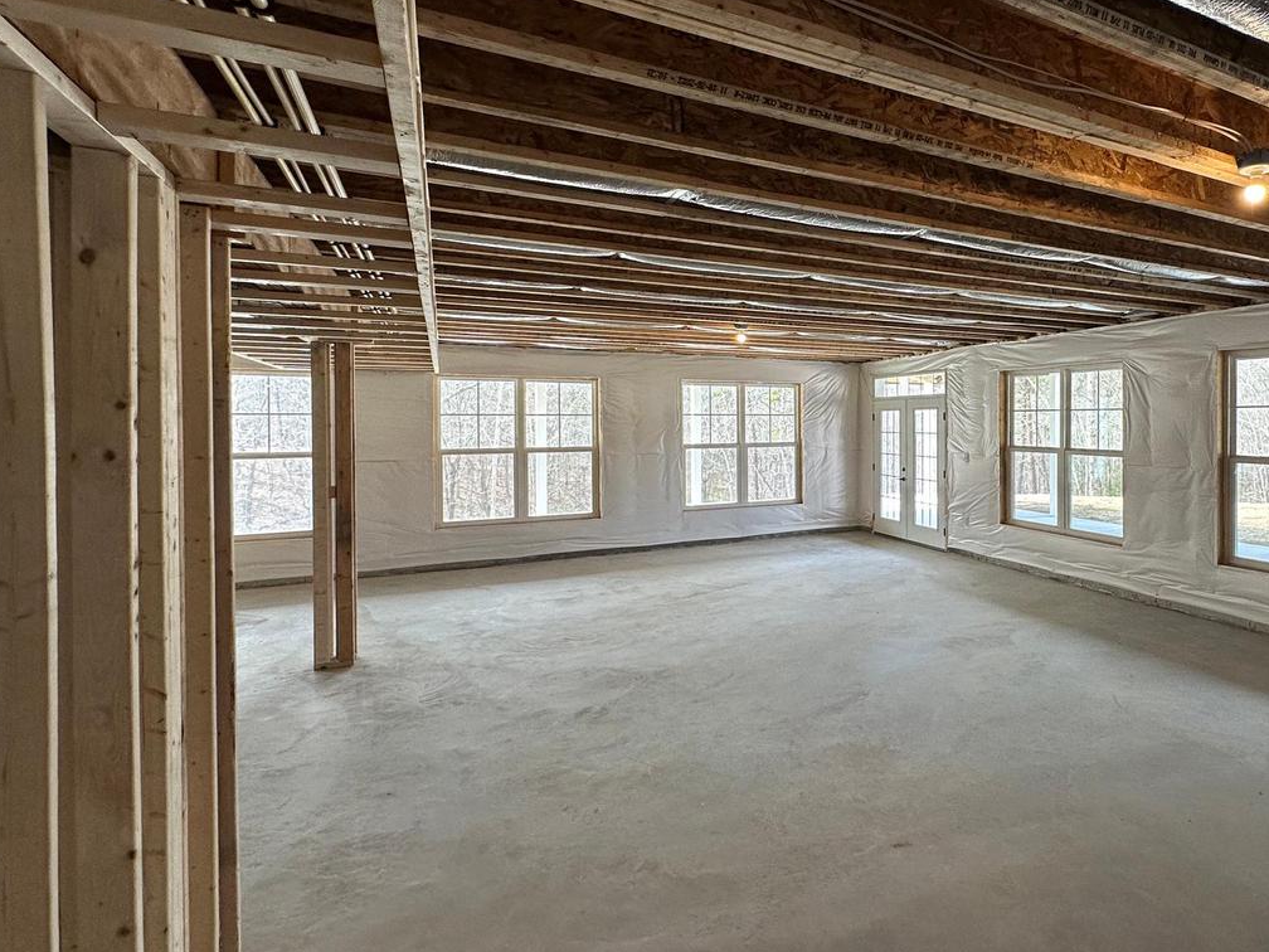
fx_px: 733
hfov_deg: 77.9
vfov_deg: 65.8
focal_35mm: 20
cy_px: 426
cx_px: 889
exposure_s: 1/120
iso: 125
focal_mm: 2.22
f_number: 2.2
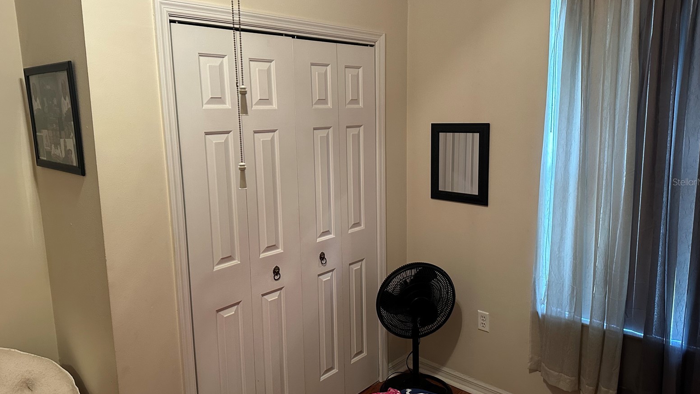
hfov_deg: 69.8
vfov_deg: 42.9
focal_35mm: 27
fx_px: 501
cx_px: 354
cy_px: 182
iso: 400
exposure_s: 1/60
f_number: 1.78
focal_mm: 6.86
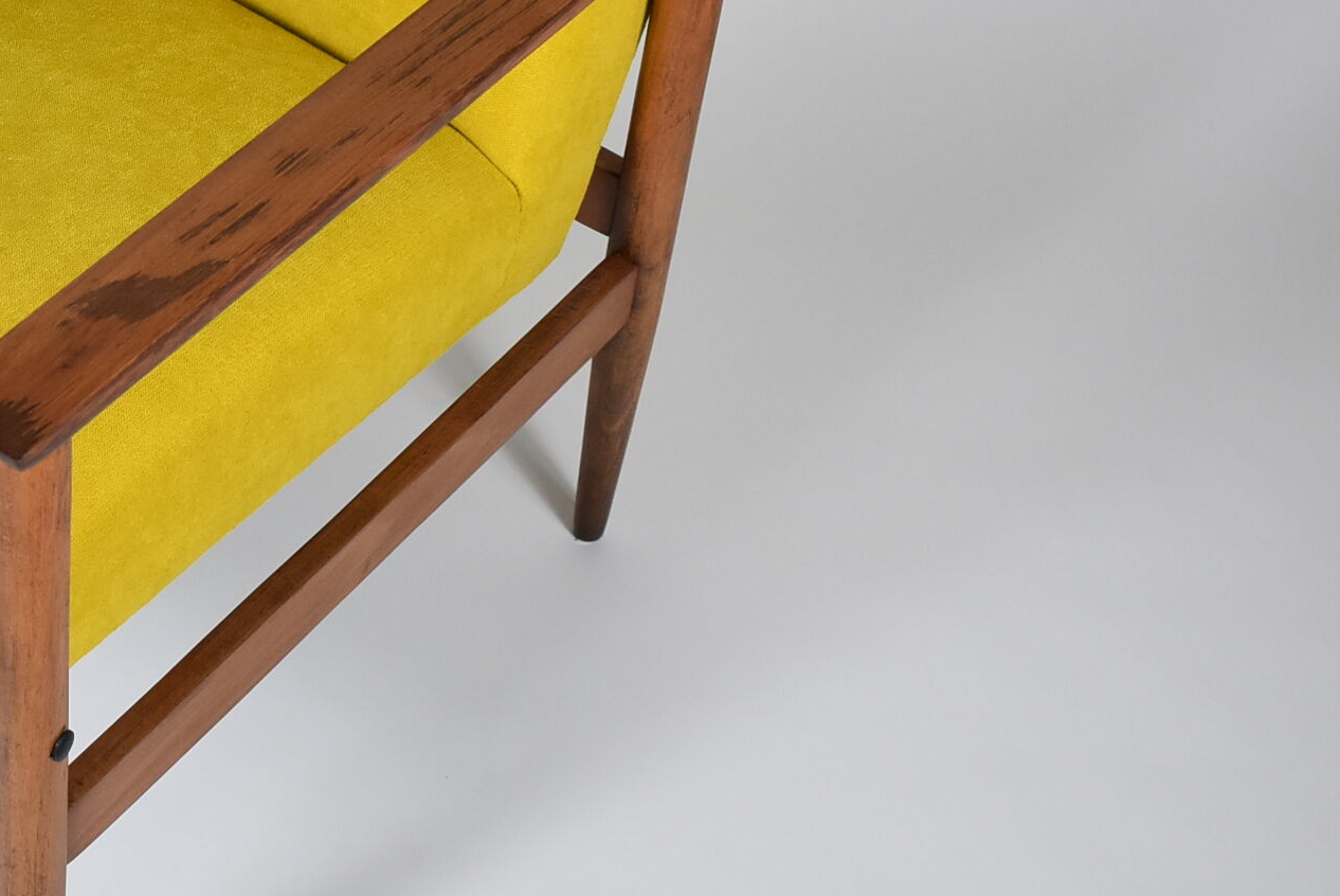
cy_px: 128
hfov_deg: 24.8
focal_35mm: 78
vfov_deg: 17.3
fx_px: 2905
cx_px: 5
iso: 800
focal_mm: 22
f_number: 5
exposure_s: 1/125
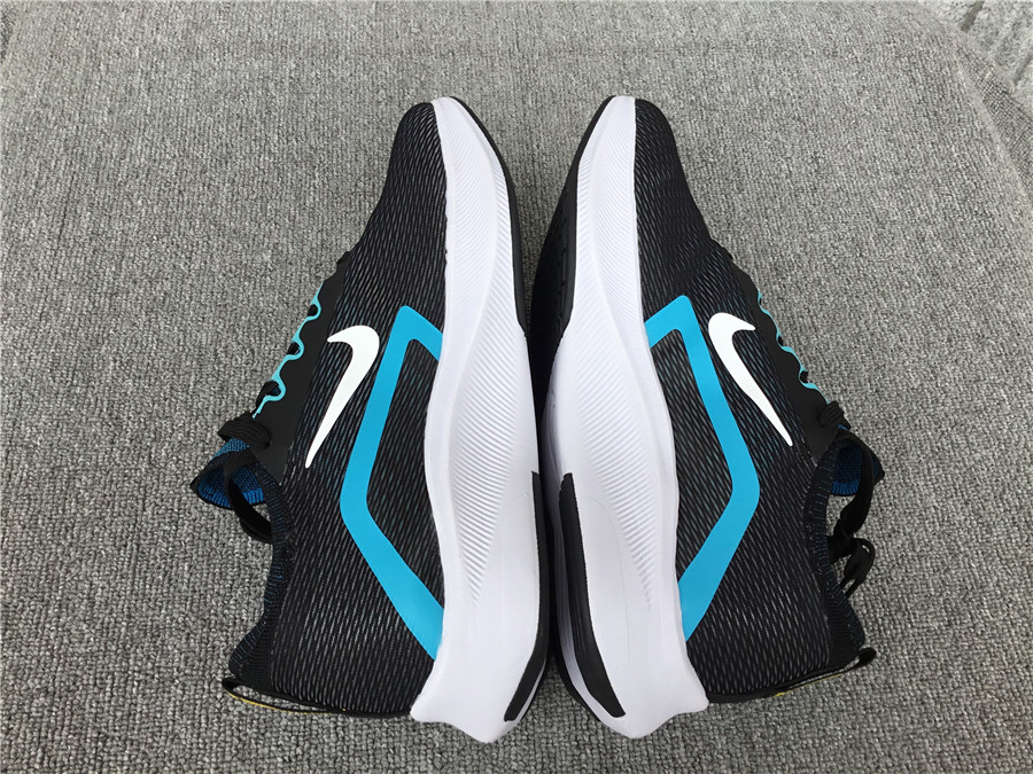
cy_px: 387
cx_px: 516
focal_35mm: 31
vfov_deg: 45.4
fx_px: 925
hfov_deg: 58.4
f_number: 2.4
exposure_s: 1/186
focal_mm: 3.3
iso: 25
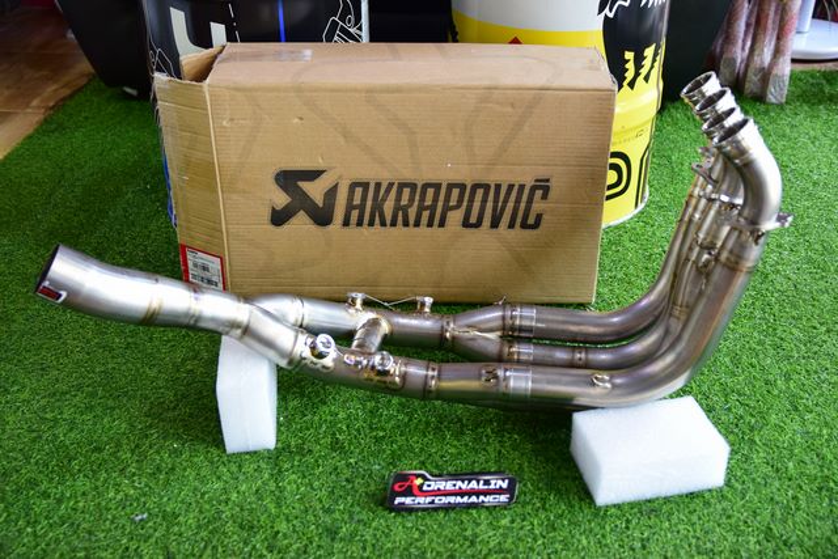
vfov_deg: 31.9
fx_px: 978
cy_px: 280
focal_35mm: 42
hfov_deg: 46.4
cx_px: 419
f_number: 3.2
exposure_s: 1/100
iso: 1000
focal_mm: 28
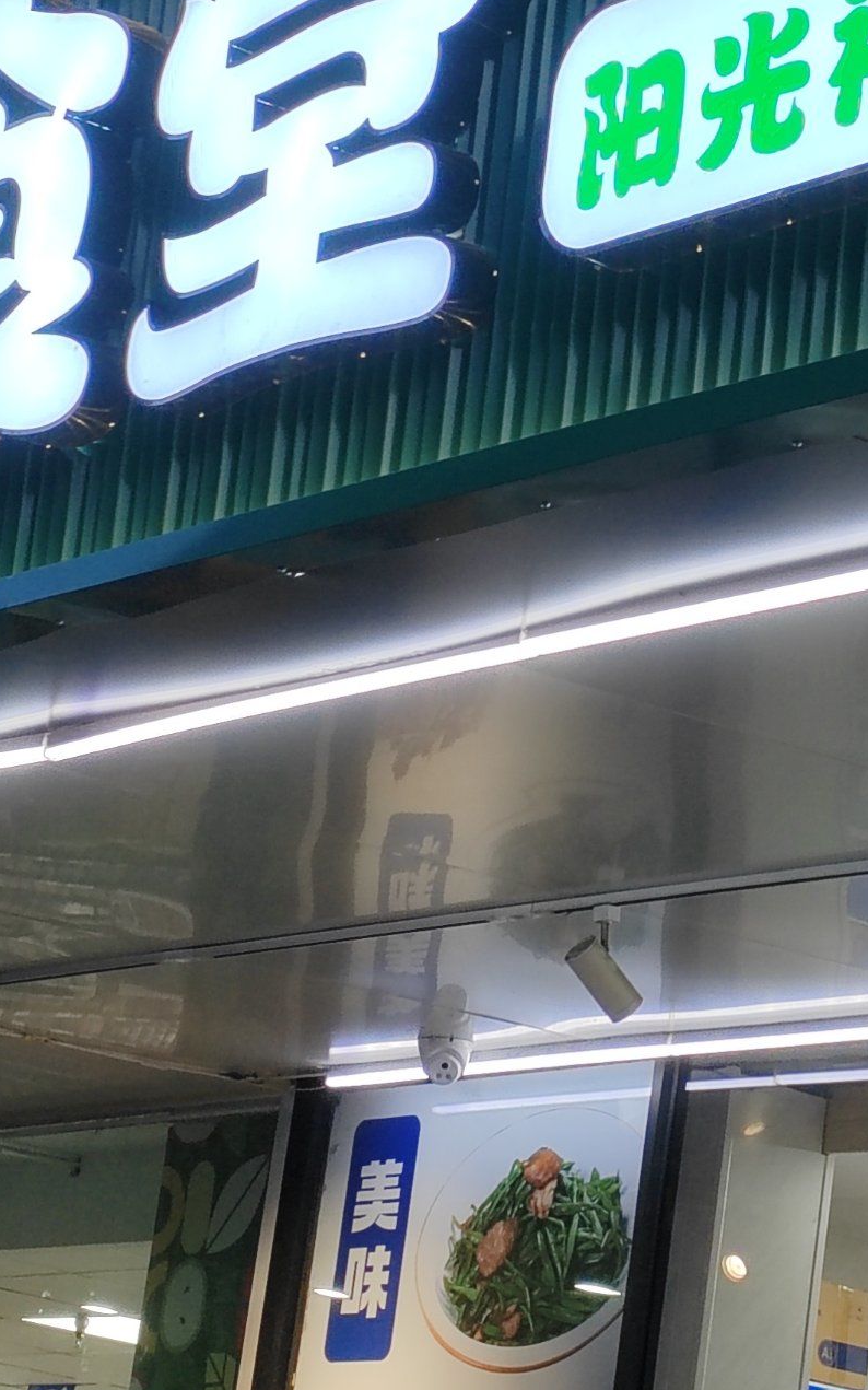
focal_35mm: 123
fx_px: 4657
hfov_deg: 10.6
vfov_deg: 16.9
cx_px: 737
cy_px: 385
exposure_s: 1/100
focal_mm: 6.14
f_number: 1.8
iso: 160
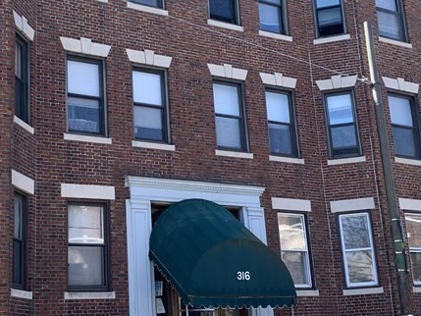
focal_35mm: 62
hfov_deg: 31.2
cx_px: 189
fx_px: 754
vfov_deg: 23.6
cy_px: 130
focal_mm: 4.25
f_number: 1.8
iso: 25
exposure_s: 1/502
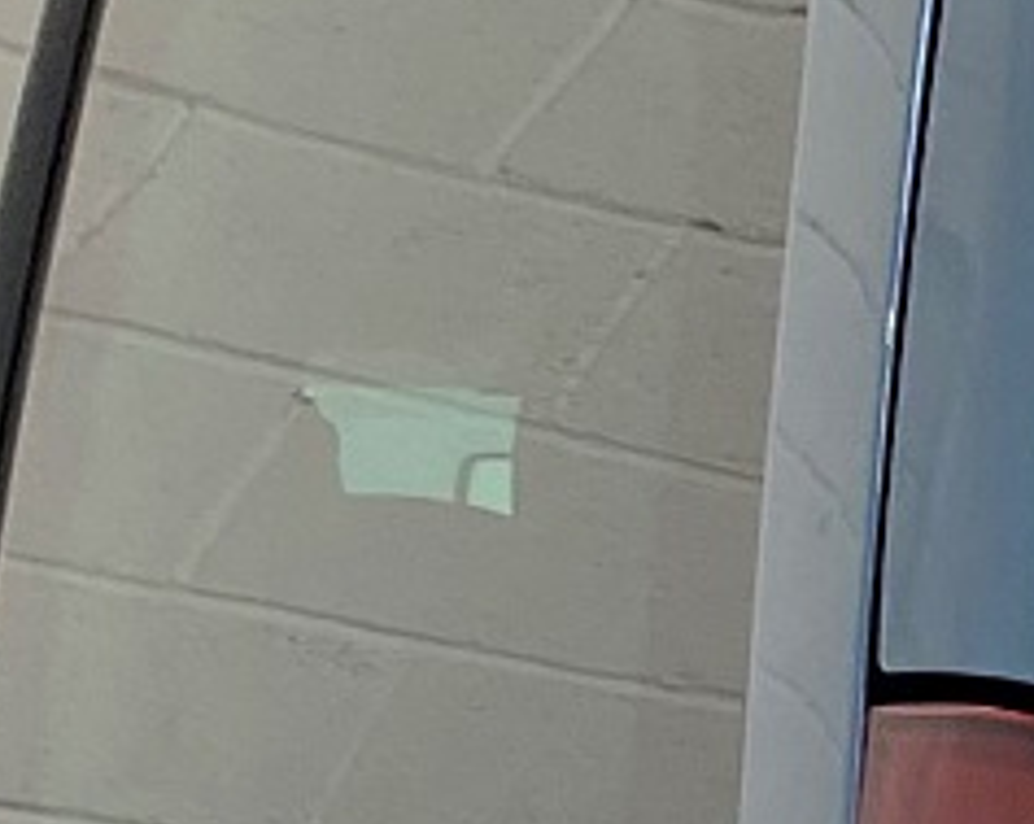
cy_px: 1894
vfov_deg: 7.2
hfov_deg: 8.7
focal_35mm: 204
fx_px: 6235
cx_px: 2345
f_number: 1.8
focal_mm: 4.25
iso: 64
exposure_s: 1/100
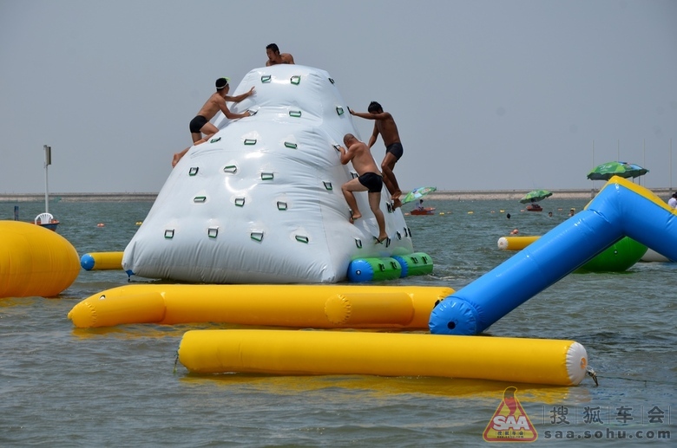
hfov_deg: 13.1
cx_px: 338
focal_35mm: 158
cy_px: 224
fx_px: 2956
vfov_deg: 8.7
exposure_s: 1/320
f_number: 9
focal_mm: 105
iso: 100
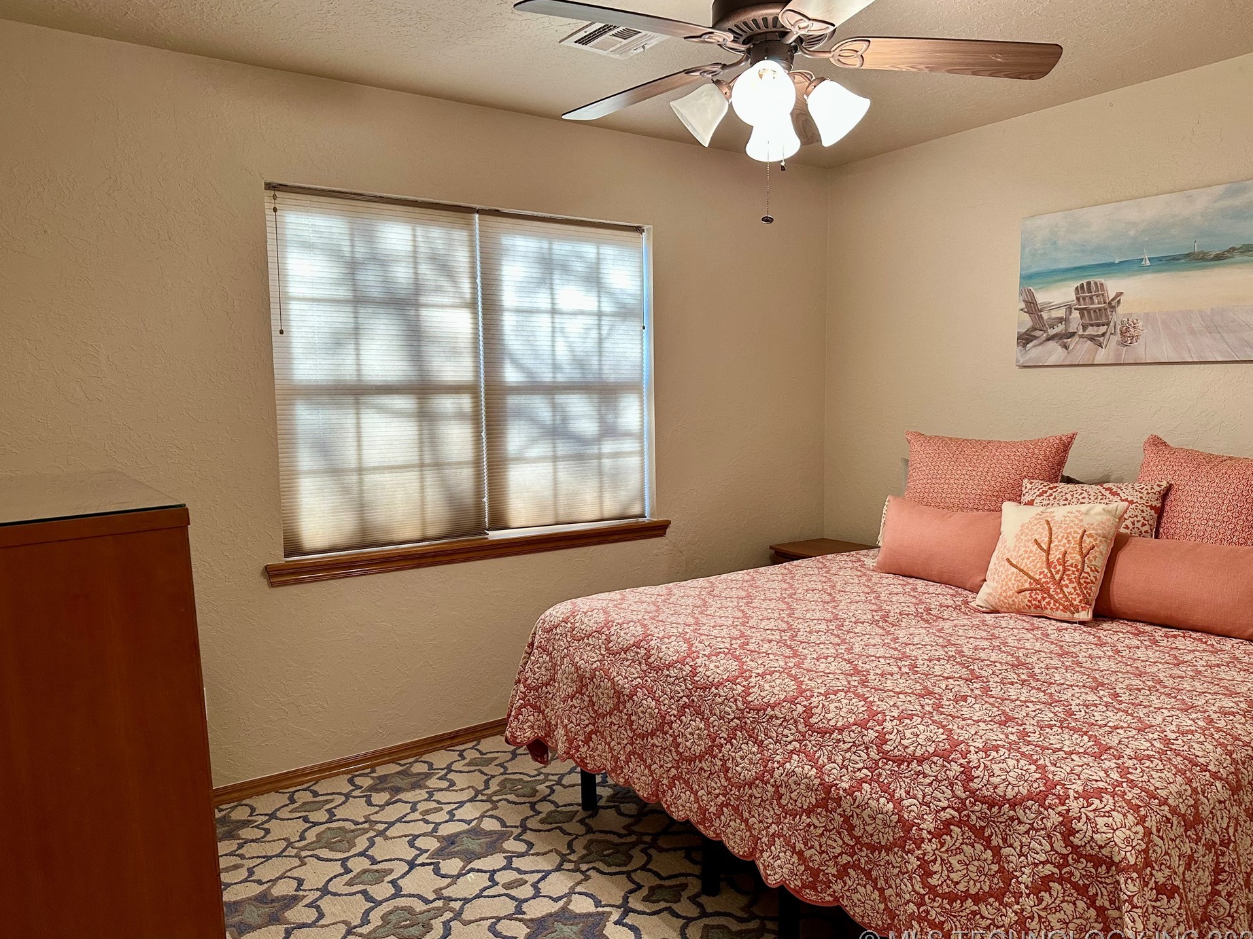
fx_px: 905
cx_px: 624
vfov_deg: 54.9
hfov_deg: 69.4
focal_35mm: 25
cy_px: 481
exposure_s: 1/120
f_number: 1.78
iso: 200
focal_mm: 6.86
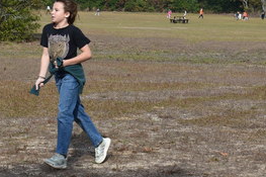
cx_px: 219
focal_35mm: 133
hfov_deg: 15.4
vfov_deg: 10.3
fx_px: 979
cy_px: 107
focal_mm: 29
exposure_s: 1/400
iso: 100
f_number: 7.1
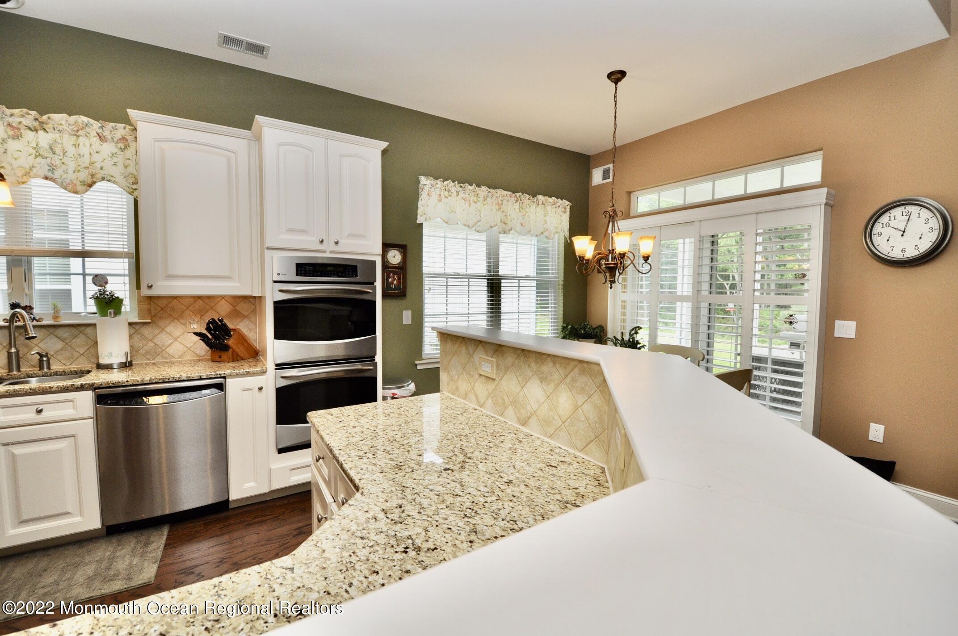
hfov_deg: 100.5
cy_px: 318
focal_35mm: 15
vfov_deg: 77.2
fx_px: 399
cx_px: 479
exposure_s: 1/100
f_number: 5
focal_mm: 10
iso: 400
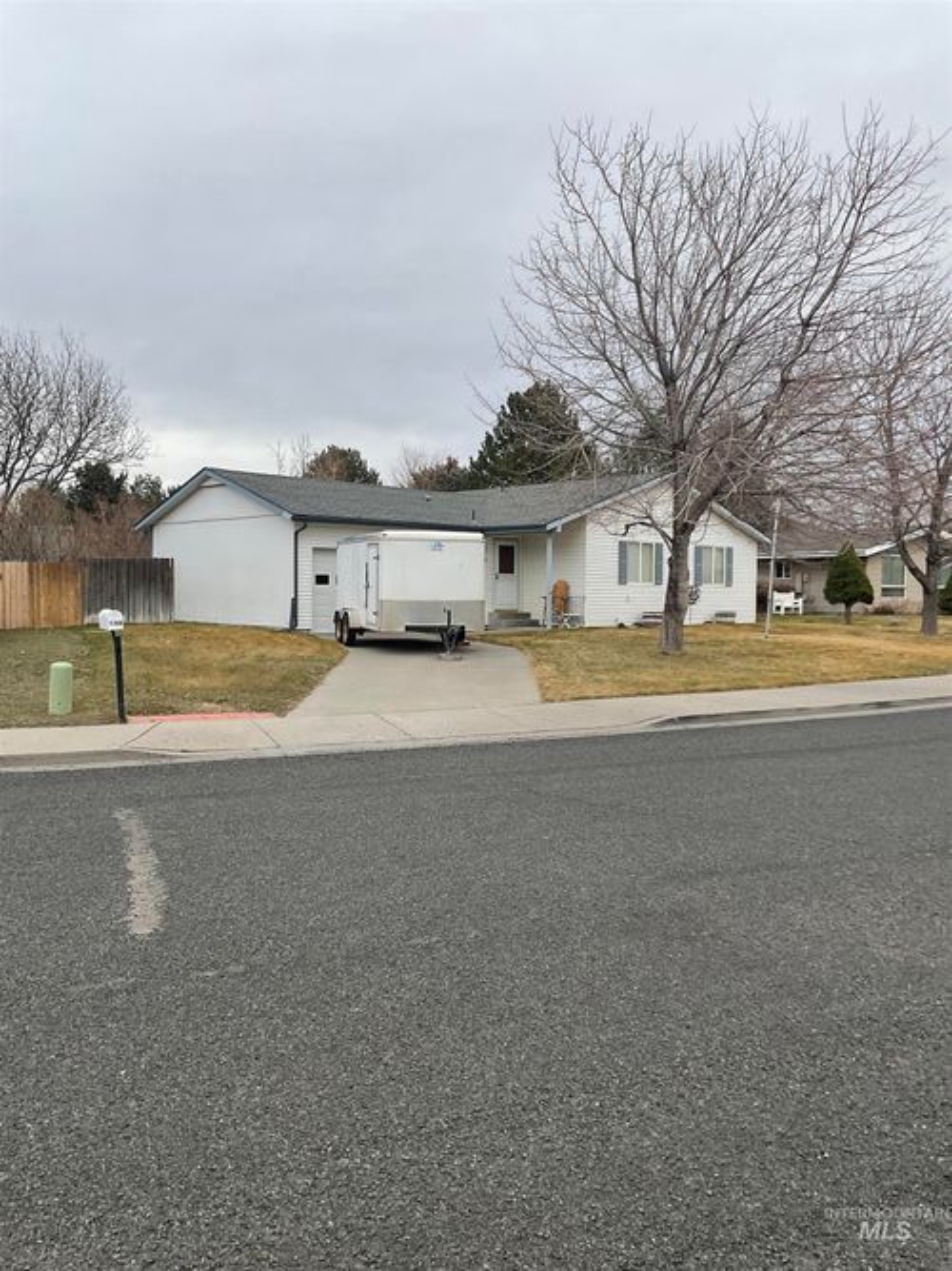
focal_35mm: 29
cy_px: 636
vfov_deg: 61.7
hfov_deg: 48.2
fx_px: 1064
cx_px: 476
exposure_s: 1/580
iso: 16
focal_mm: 3
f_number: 1.8
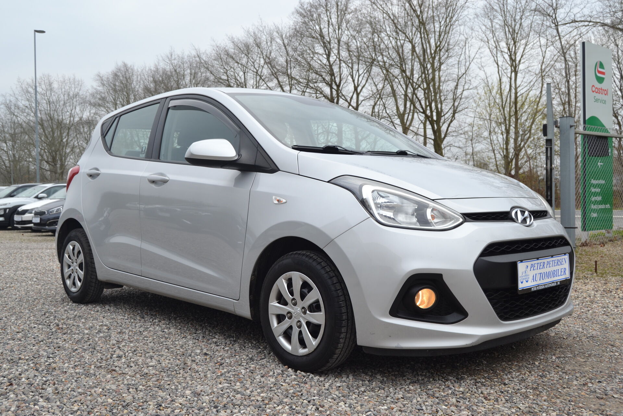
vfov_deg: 38.4
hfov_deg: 55.1
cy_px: 208
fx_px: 597
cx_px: 312
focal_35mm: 34
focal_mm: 23
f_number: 7.1
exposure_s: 1/200
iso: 100
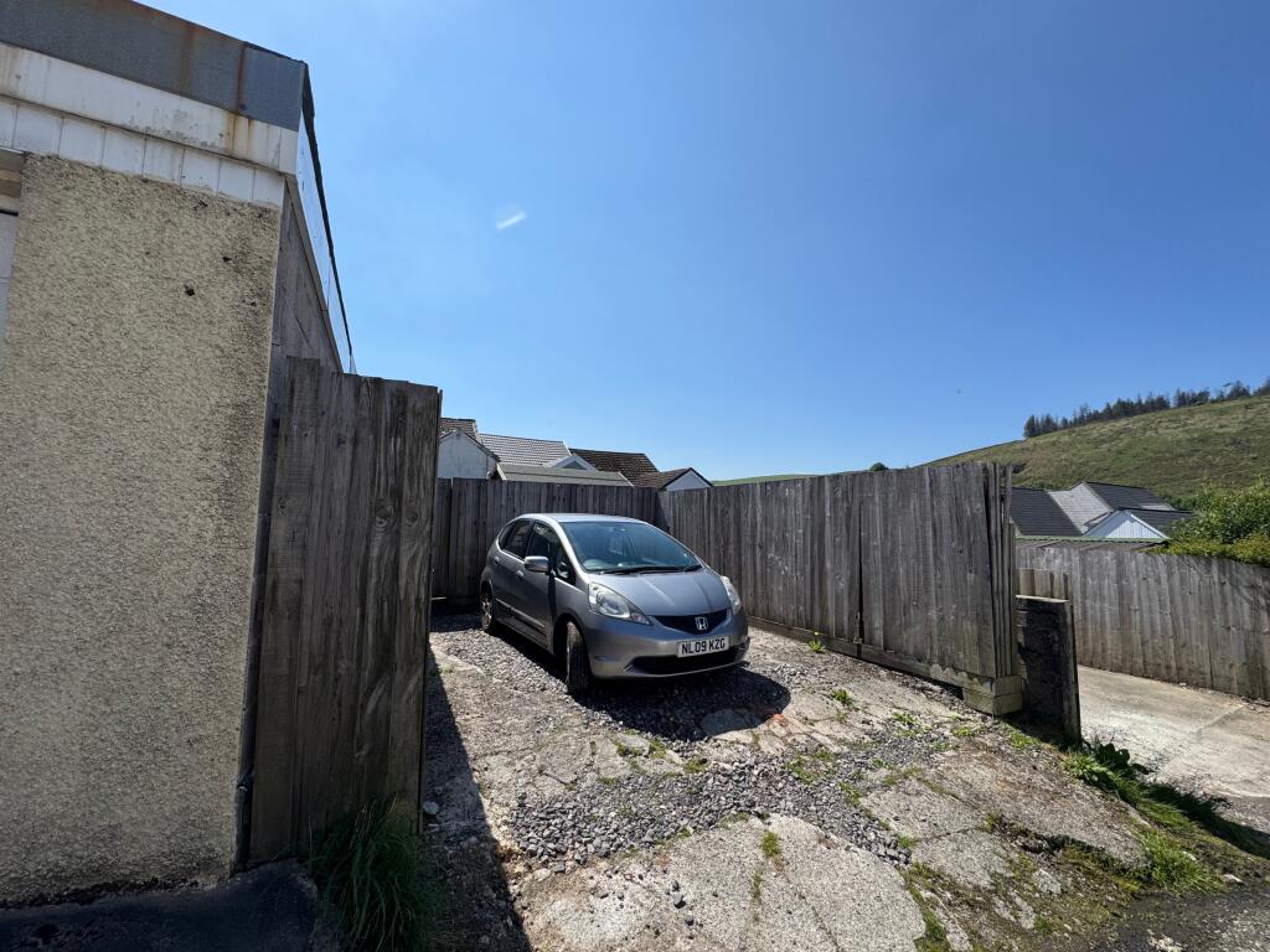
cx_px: 635
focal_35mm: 14
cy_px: 476
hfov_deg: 102.1
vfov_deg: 85.7
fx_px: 514
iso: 50
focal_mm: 2.22
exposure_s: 1/2584
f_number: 2.2
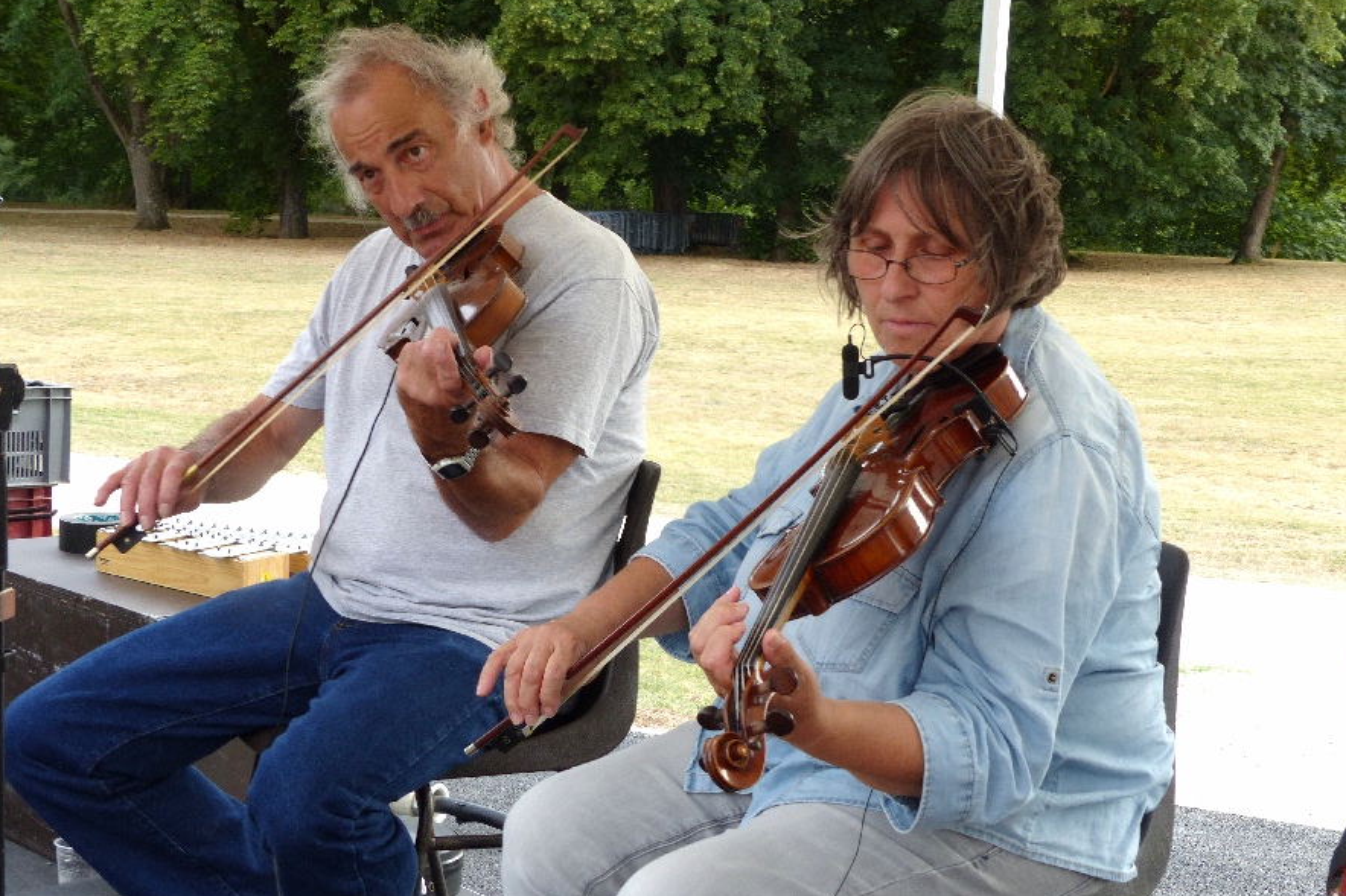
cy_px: 438
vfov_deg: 20.6
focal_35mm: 66
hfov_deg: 30.5
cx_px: 675
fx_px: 2467
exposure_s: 1/100
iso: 100
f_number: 4
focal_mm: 11.4
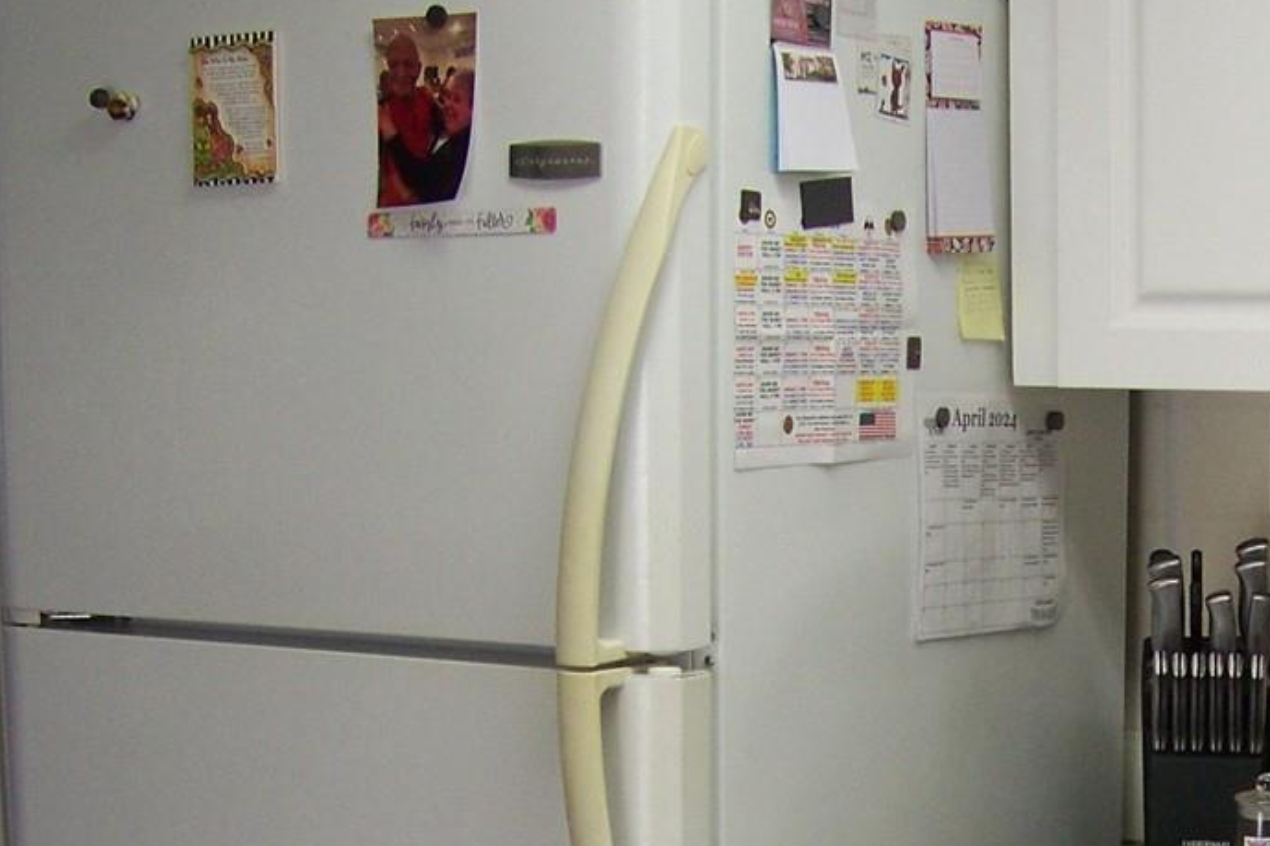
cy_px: 887
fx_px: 3068
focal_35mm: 87
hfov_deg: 23.0
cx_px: 1058
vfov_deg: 15.4
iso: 100
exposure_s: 1/30
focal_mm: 5.85
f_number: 2.8
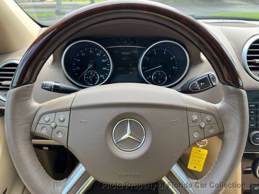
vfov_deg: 53.1
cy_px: 97
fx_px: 195
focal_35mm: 26
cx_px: 130
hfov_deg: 67.3
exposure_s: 1/222
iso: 40
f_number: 1.5
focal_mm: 5.7
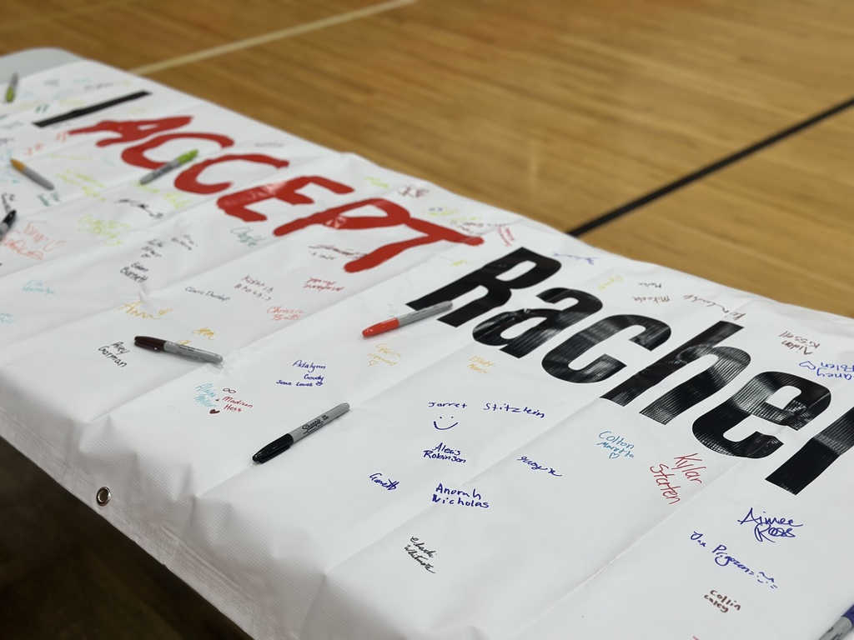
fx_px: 1184
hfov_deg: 39.7
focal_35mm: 48
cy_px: 320
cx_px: 427
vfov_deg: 30.3
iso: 80
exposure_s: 1/120
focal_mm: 6.86
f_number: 1.78
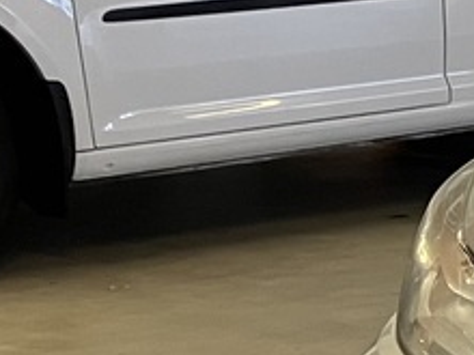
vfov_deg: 8.1
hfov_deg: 8.7
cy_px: 351
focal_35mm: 183
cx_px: 1463
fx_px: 2506
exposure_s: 1/67
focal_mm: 3.99
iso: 80
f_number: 1.8
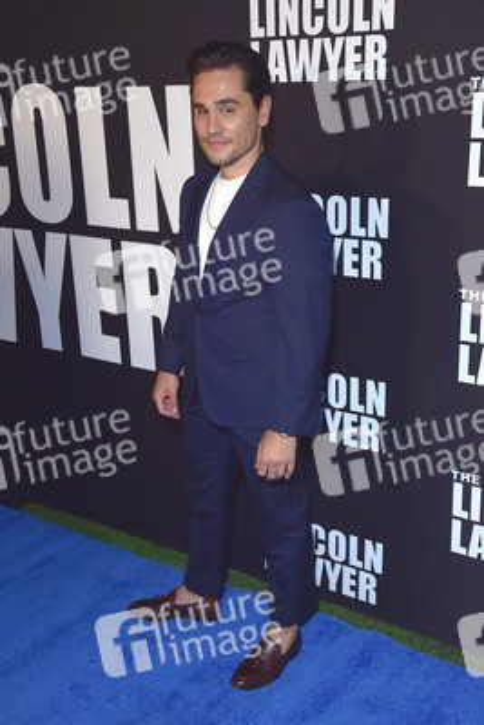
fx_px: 766
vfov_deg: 50.7
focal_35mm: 38
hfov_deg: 35.1
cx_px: 242
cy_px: 362
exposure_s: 1/200
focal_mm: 38
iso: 640
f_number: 6.3
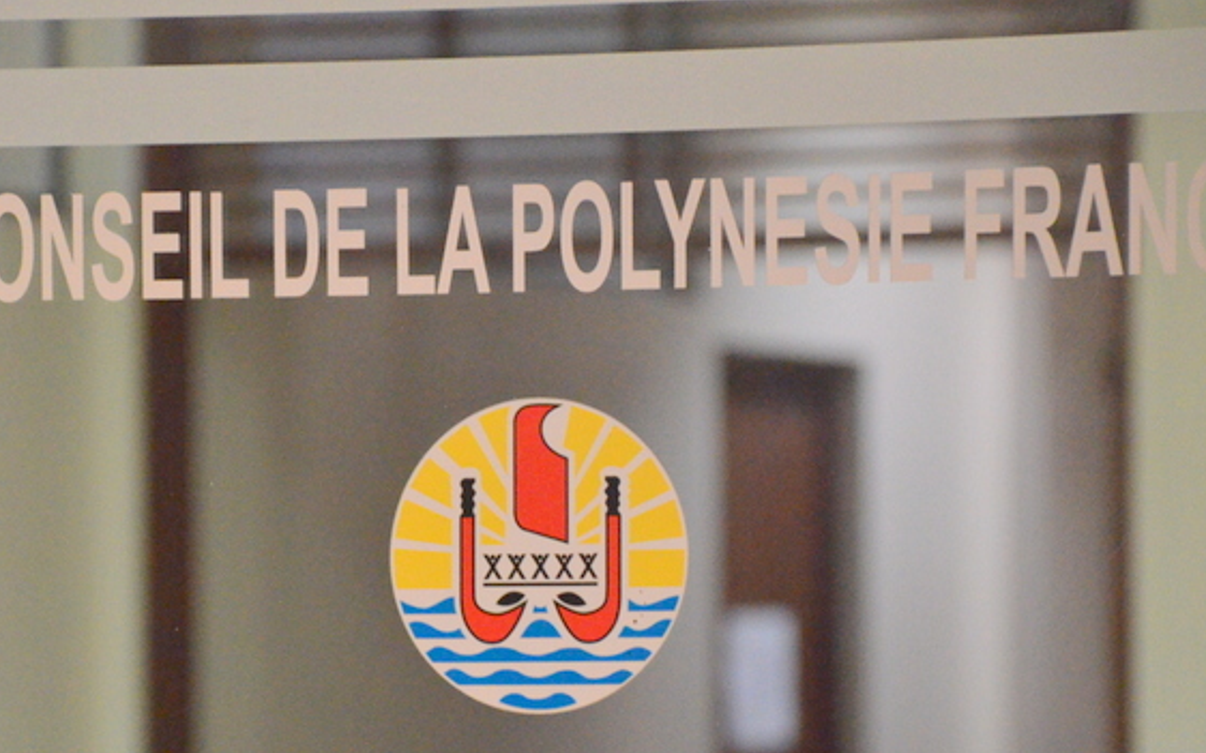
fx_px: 8708
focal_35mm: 265
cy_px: 566
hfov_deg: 7.9
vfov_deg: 5.0
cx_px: 466
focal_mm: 122
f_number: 5.6
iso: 5000
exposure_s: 1/125
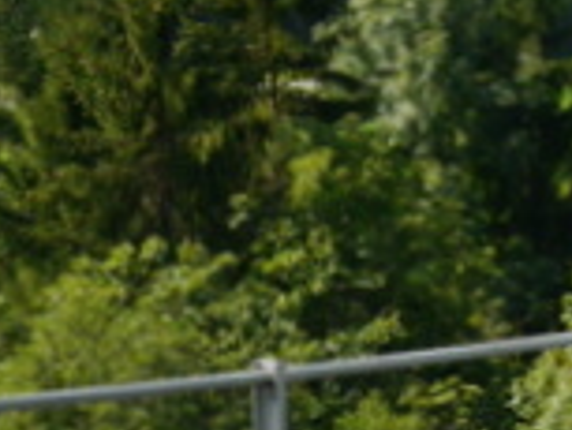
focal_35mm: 485
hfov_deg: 3.9
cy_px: -90
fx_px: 8021
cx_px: 2161
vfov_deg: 3.1
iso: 160
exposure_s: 1/250
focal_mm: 31
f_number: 7.1
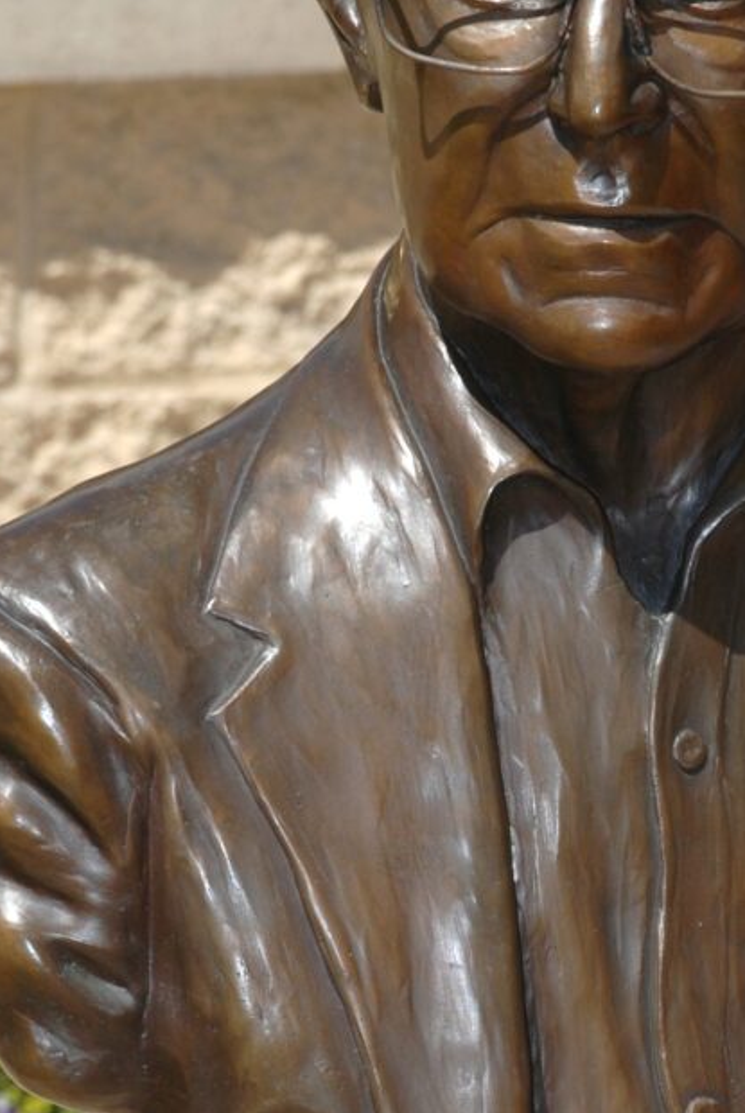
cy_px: 717
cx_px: 630
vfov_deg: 5.9
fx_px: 10741
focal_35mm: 347
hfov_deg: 4.0
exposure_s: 1/200
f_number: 9
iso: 100
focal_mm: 80
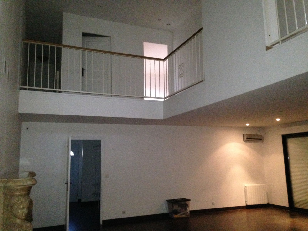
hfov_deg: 55.4
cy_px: 116
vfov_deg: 42.9
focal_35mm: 33
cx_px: 154
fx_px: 294
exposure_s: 1/16
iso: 800
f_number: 2.4
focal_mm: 4.12
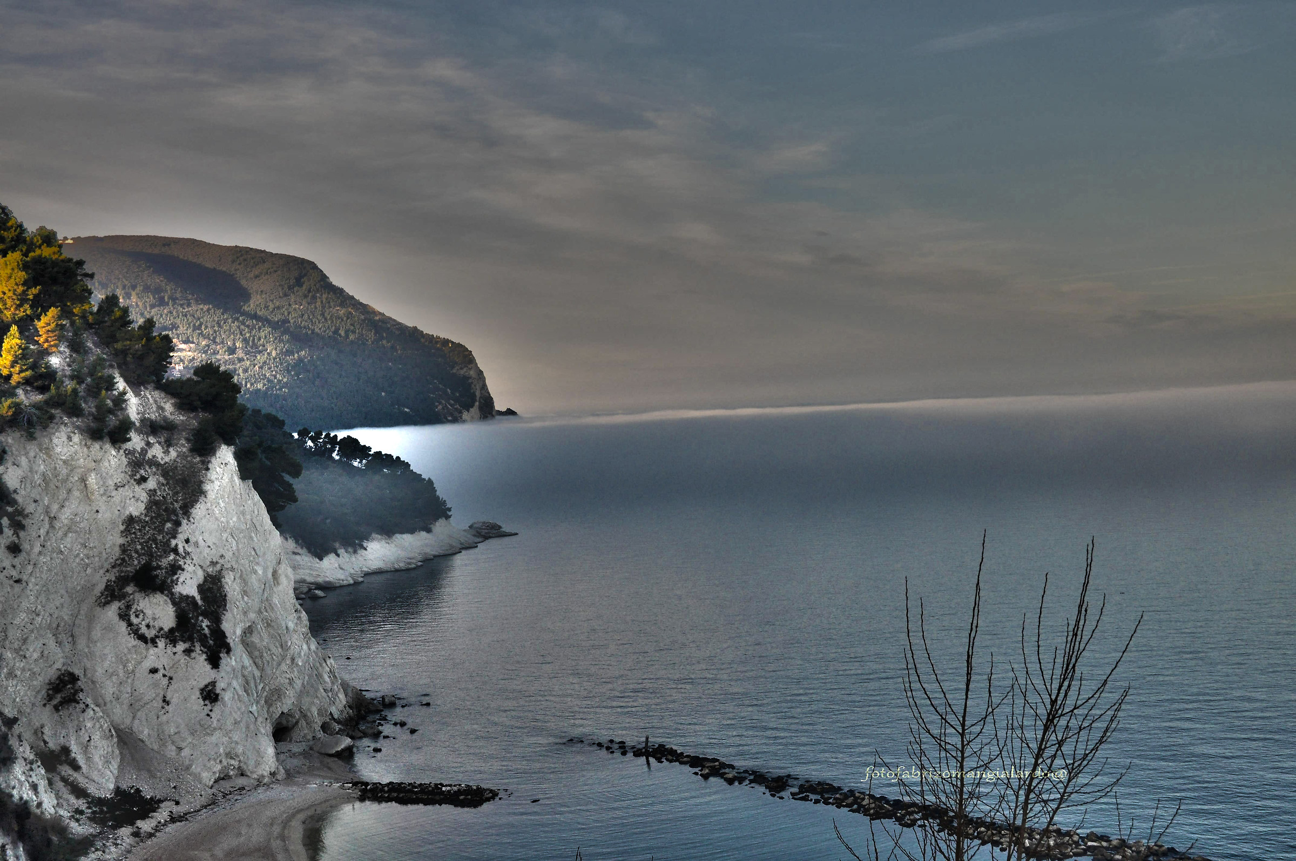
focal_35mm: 46
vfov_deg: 28.9
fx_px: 1672
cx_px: 648
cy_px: 430
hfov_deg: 42.4
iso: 1000
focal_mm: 31
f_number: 5.6
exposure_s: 1/640
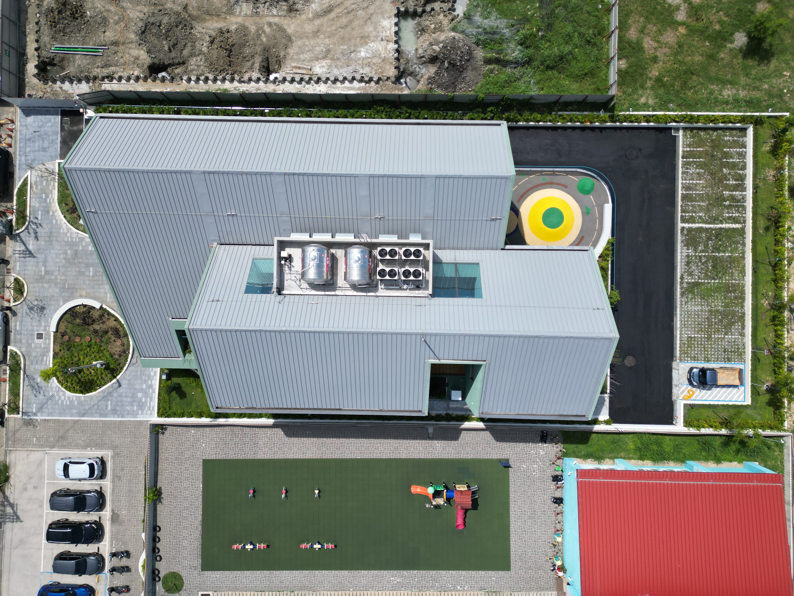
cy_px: 298
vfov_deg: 56.8
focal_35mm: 24
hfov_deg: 71.6
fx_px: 550
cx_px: 397
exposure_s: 1/4000
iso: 110
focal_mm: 6.72
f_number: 1.7
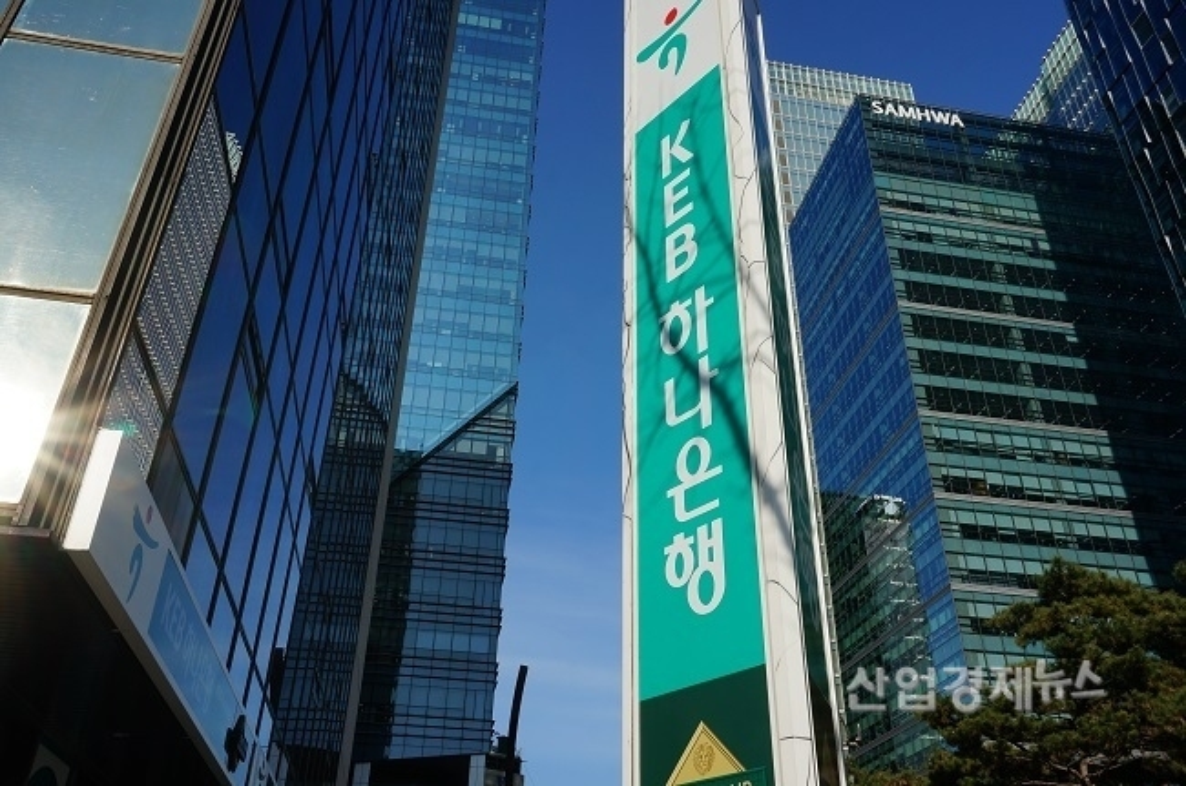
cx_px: 593
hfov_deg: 62.0
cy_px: 393
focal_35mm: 30
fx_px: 987
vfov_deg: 43.5
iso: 100
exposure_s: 1/160
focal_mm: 20
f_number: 13
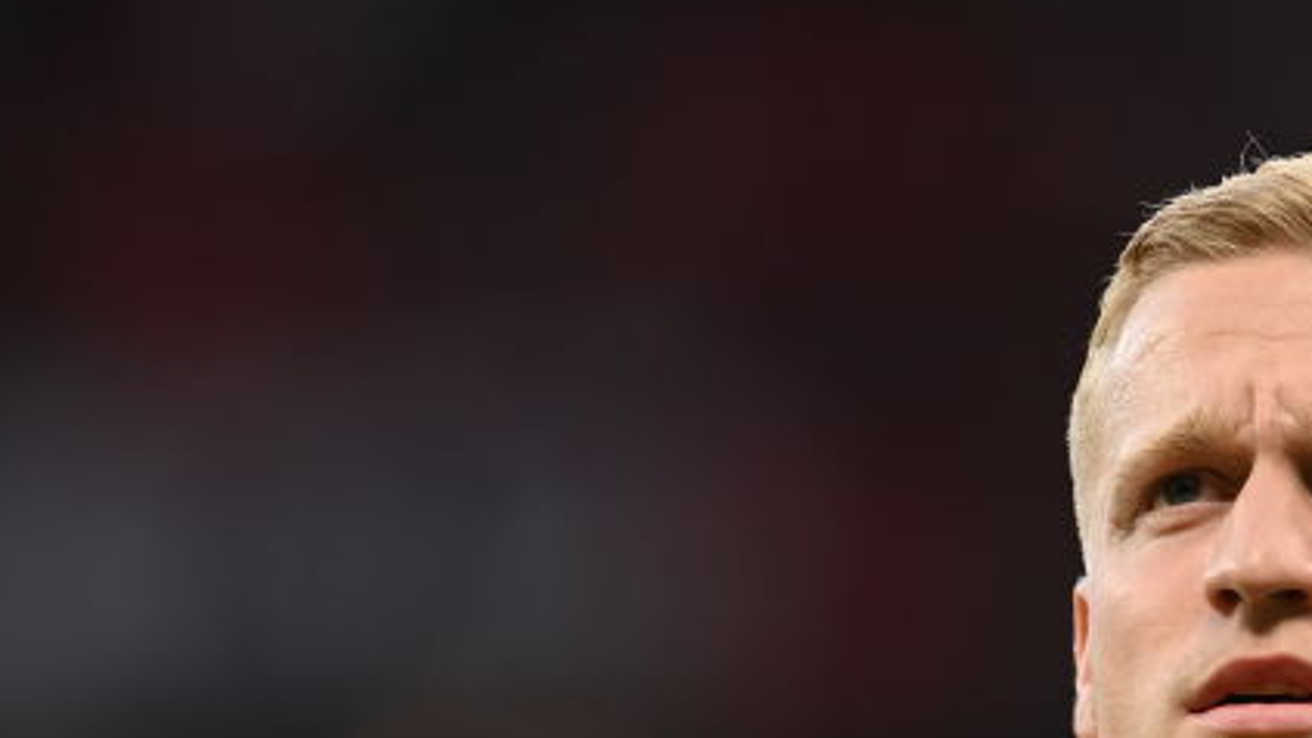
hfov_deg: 2.1
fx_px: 35278
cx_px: 1309
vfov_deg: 1.2
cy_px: 643
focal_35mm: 1014
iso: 1250
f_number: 3.2
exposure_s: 1/1600
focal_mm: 400
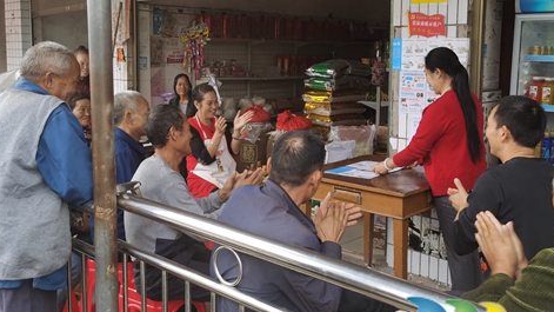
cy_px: 113
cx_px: 289
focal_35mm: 40
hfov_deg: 50.5
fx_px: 588
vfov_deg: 29.6
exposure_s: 1/155
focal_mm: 5.56
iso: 50
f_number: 1.6
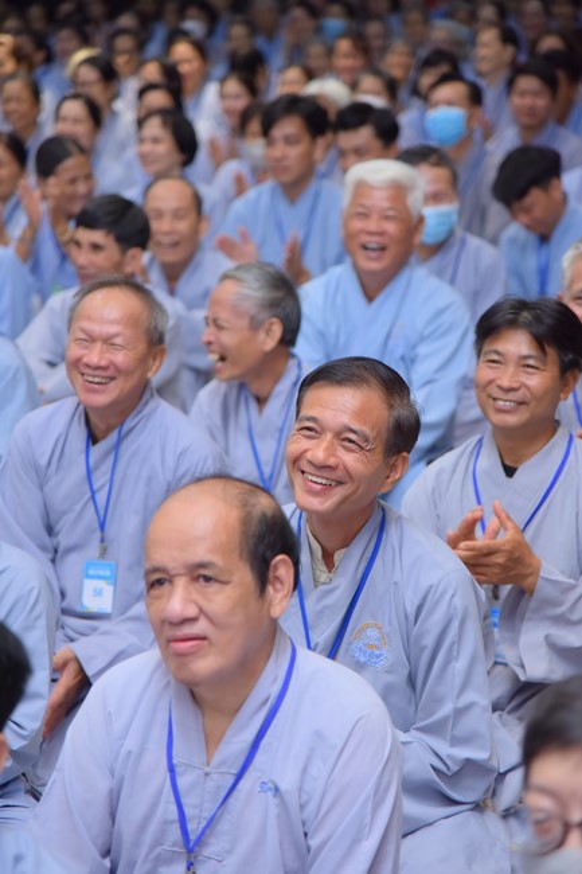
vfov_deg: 18.6
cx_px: 291
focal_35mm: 110
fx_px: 2669
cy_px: 437
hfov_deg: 12.4
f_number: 4
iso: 1250
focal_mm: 110
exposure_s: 1/160
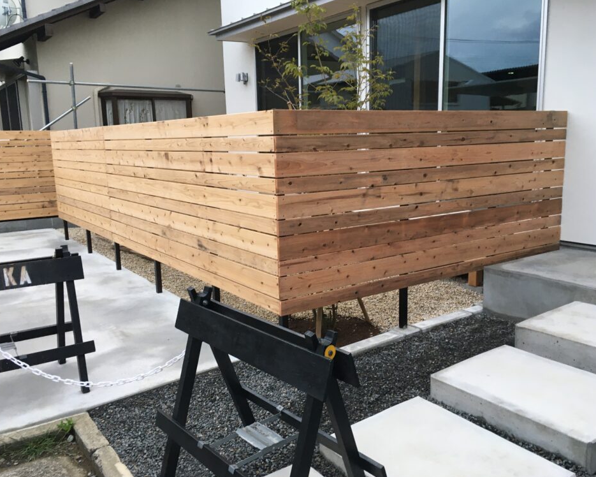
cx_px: 297
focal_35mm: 31
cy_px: 240
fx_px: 547
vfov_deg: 47.1
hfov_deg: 57.2
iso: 64
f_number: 2.2
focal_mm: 4.15
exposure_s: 1/30
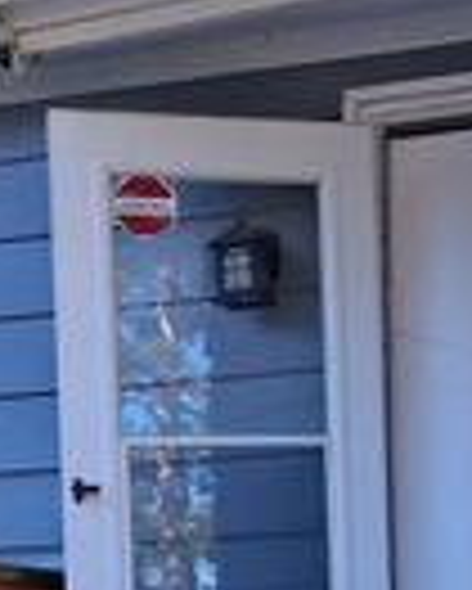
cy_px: 682
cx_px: 310
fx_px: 1692
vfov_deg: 18.8
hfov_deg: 15.9
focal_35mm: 97
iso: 25
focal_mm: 3.98
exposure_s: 1/100
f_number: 1.8
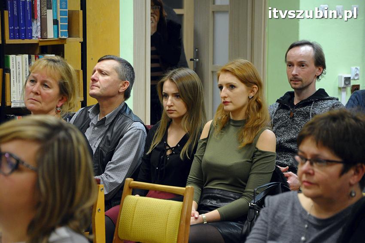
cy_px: 122
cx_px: 182
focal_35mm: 147
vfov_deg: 9.3
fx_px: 1489
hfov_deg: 14.0
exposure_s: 1/50
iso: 2000
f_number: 5.6
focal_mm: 98
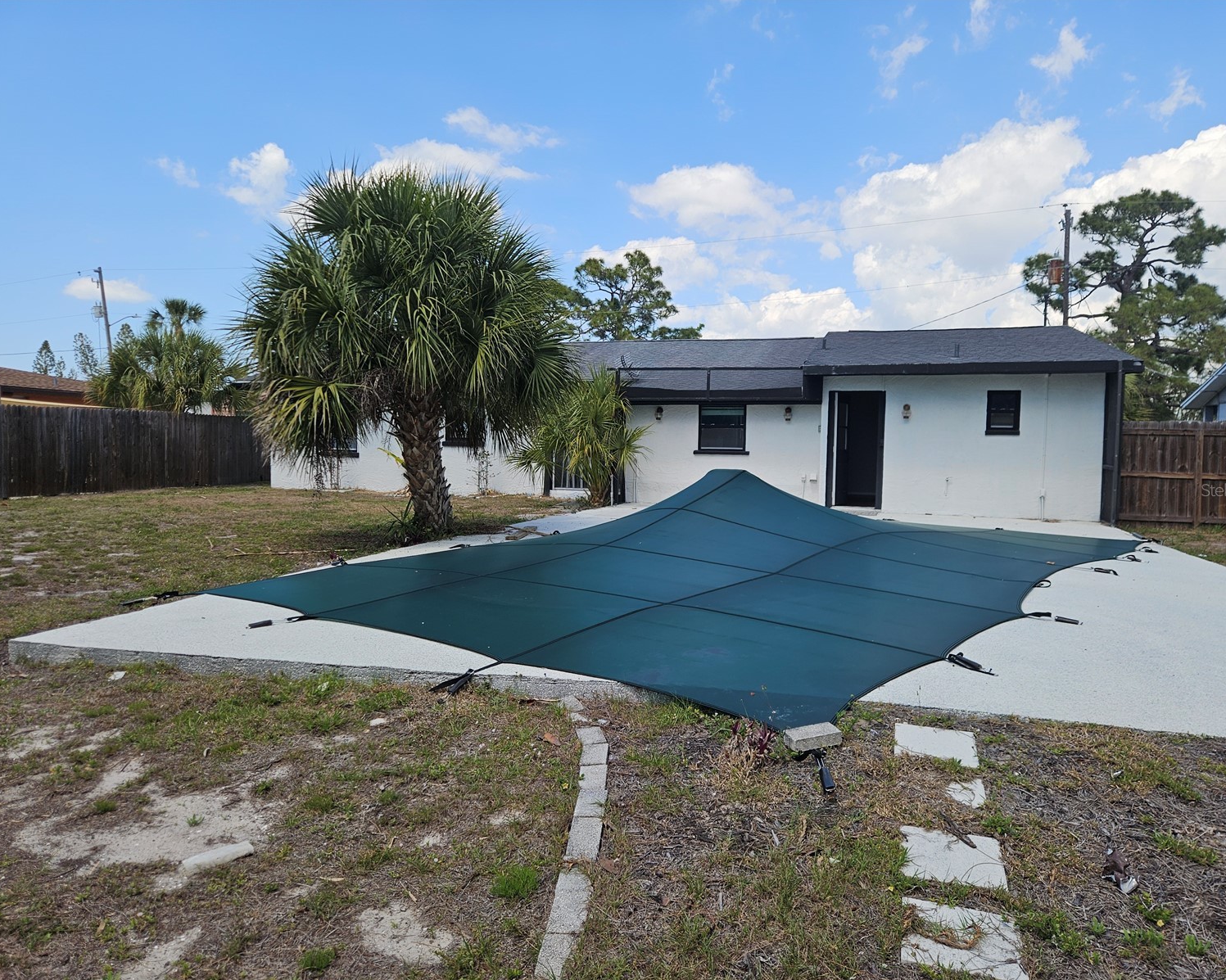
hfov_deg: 70.3
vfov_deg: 58.8
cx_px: 623
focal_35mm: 24
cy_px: 490
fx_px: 871
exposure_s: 1/1709
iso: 32
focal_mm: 5.4
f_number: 1.8
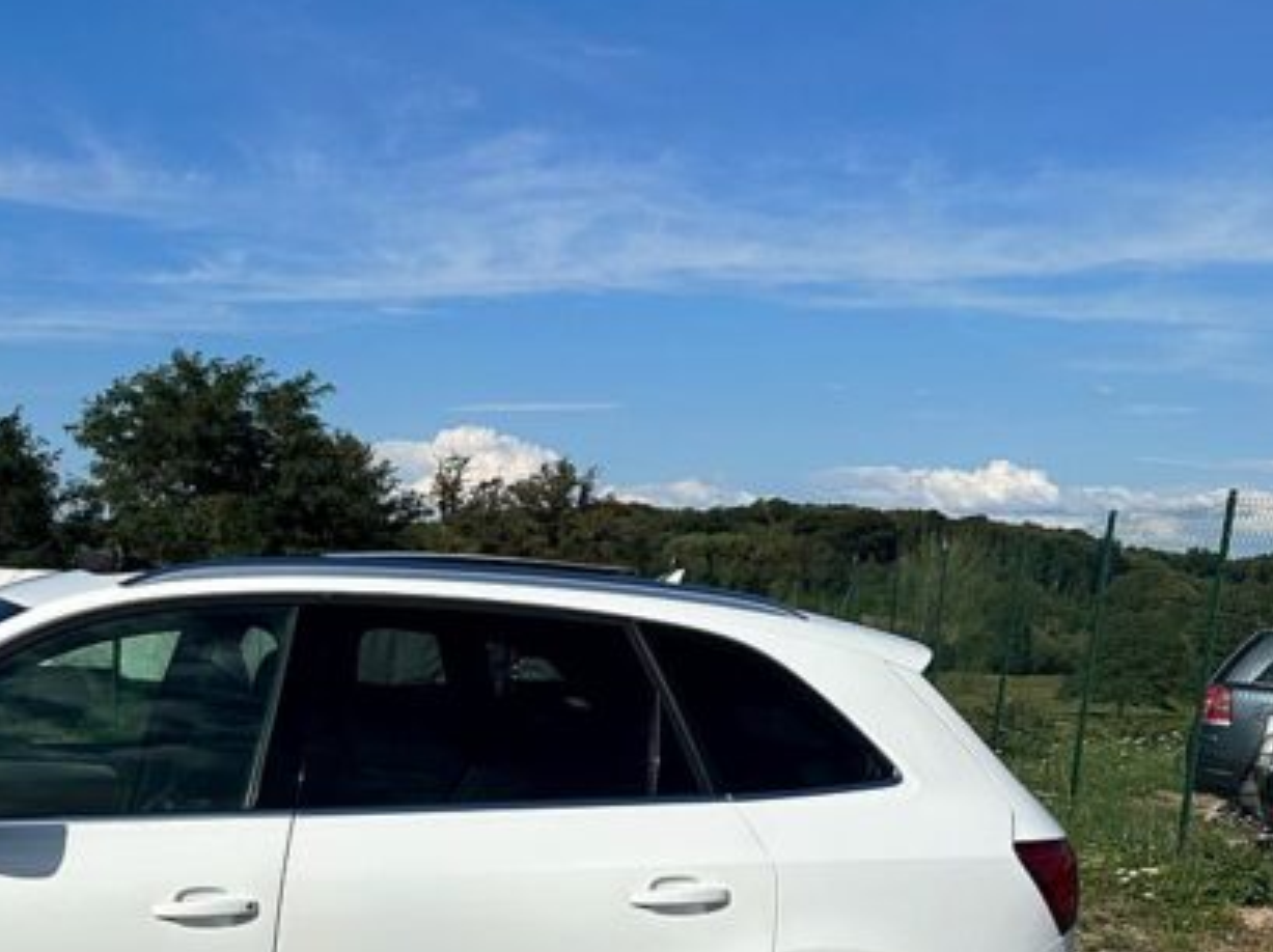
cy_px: 918
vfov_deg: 29.1
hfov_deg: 38.1
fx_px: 1727
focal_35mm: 47
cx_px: 162
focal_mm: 6.86
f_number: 1.78
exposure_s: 1/13699
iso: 80
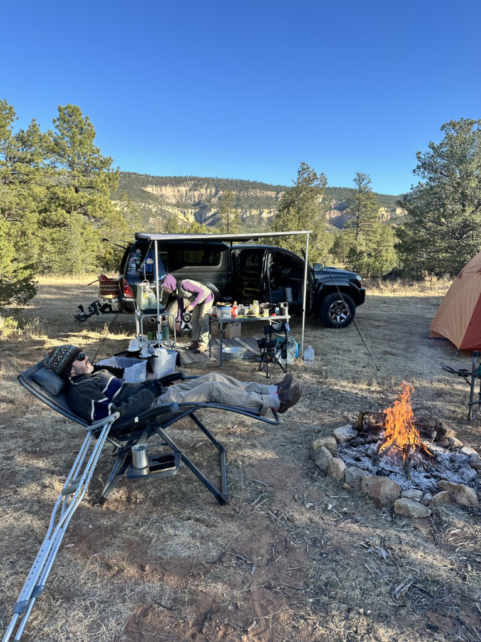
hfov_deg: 56.8
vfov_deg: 71.6
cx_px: 240
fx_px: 445
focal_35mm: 24
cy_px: 321
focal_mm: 6.86
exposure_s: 1/1241
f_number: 1.78
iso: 80
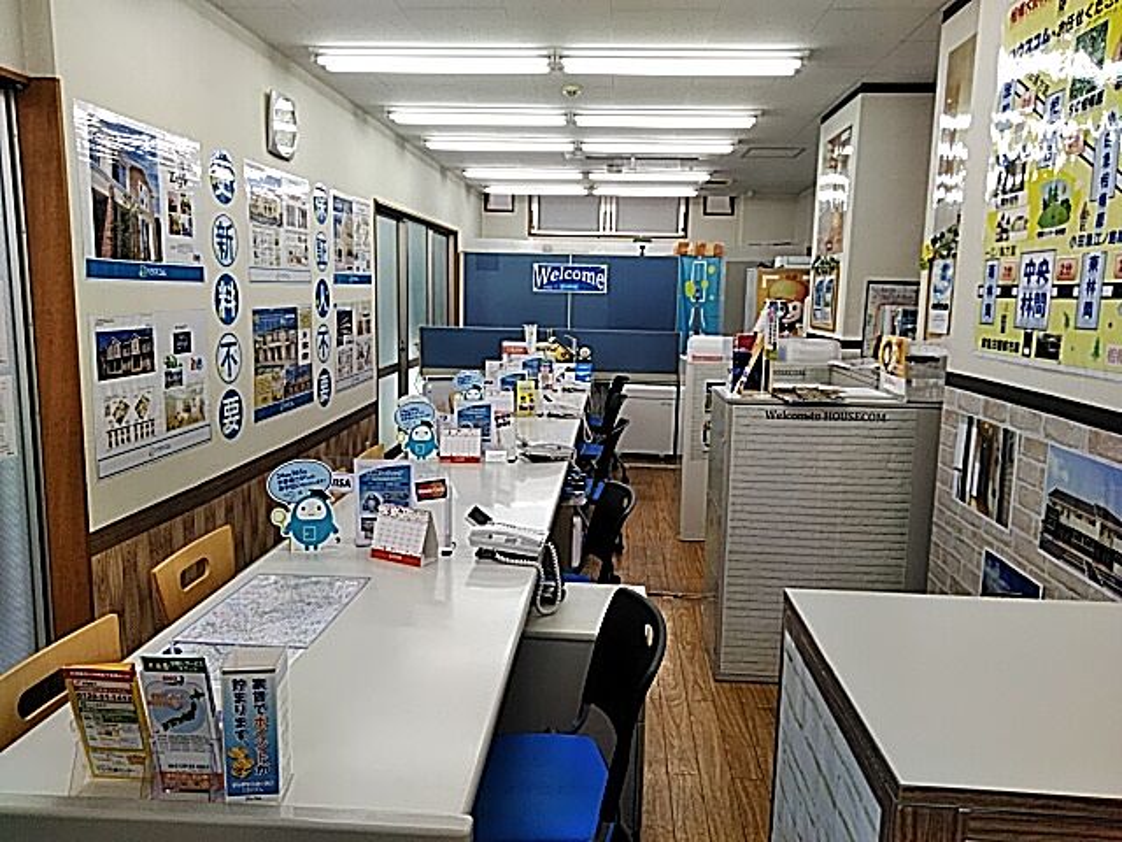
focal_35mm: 27
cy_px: 421
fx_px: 875
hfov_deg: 65.3
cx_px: 561
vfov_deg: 51.4
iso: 69
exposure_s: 1/50
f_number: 2.2
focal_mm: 3.46
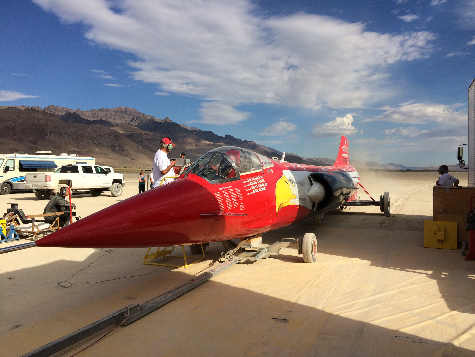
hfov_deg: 61.7
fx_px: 398
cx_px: 238
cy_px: 178
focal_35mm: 29
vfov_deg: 48.2
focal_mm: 4.15
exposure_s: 1/3731
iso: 32
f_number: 2.2
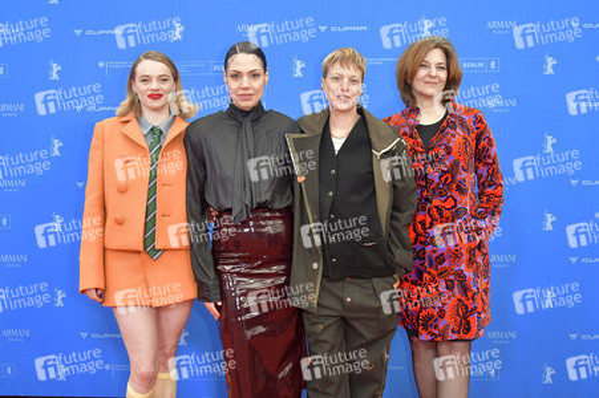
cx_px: 300
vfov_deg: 41.1
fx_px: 532
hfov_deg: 58.8
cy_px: 199
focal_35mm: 32
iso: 1250
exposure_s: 1/200
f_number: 4.5
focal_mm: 32
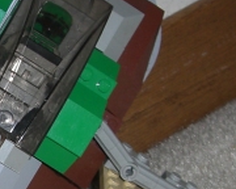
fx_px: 922
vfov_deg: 11.5
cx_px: -52
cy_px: 203
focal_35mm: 132
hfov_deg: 14.1
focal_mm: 6.2
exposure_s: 1/60
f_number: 2.7
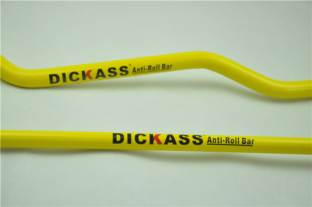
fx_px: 623
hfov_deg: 28.1
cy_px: 104
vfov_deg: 18.9
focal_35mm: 72
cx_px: 156
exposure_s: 1/1000
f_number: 5.6
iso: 3200
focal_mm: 48
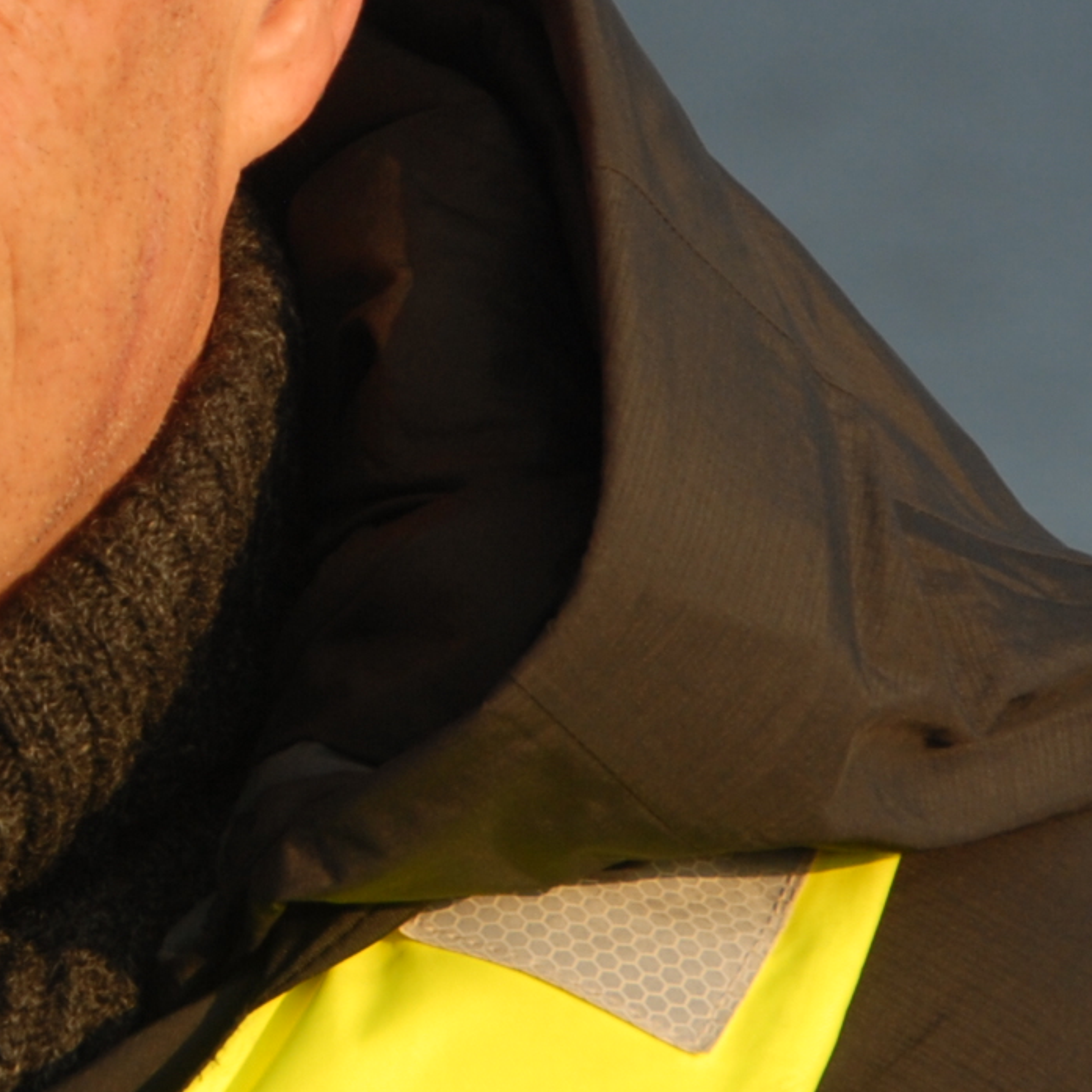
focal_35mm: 558
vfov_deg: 3.1
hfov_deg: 3.1
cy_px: 63
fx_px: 19907
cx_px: -342
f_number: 8
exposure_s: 1/250
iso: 125
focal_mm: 105
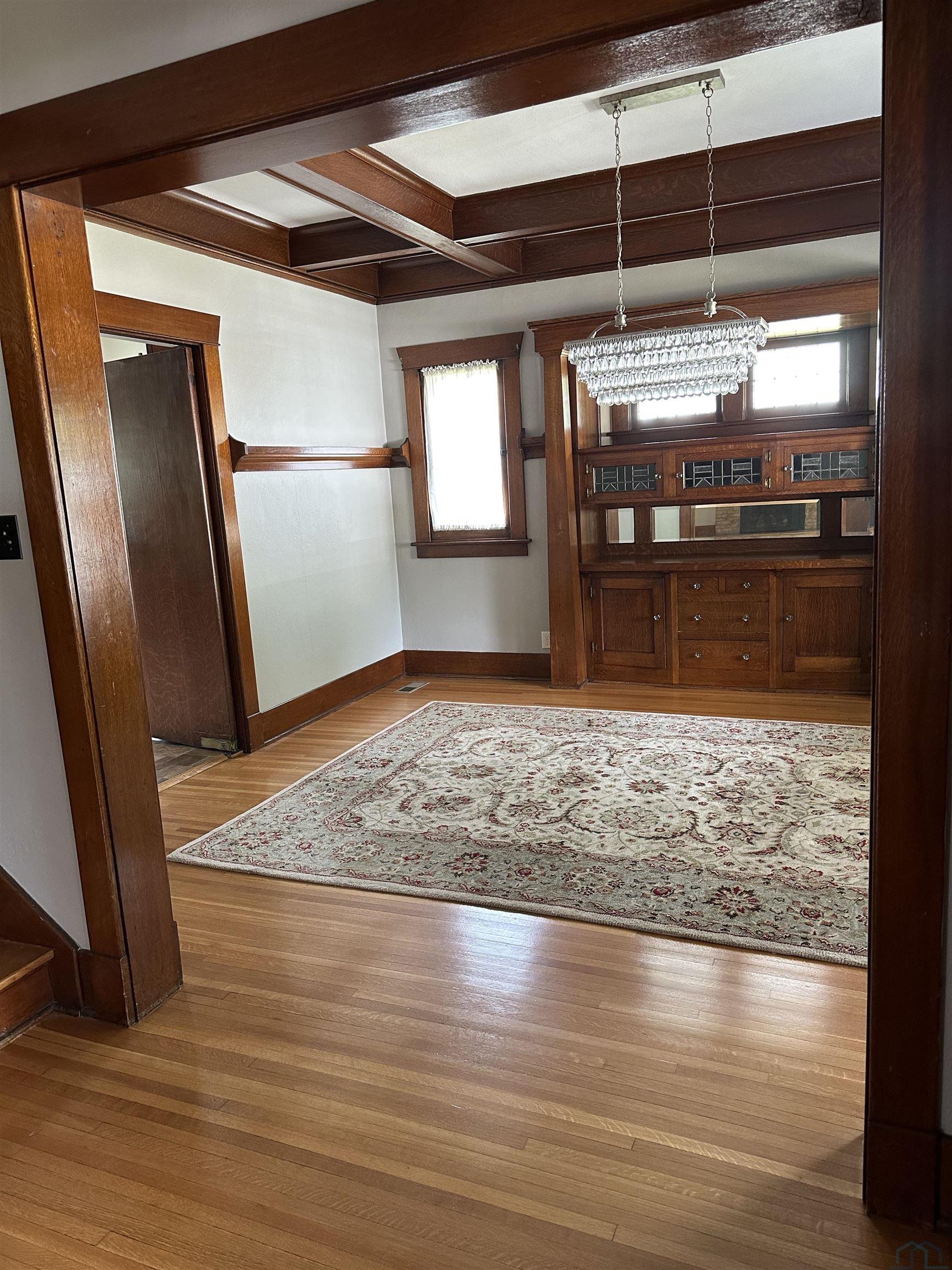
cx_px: 476
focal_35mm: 24
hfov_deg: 56.8
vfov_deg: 71.6
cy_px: 635
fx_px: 880
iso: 320
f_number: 1.78
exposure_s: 1/60
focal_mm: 6.86
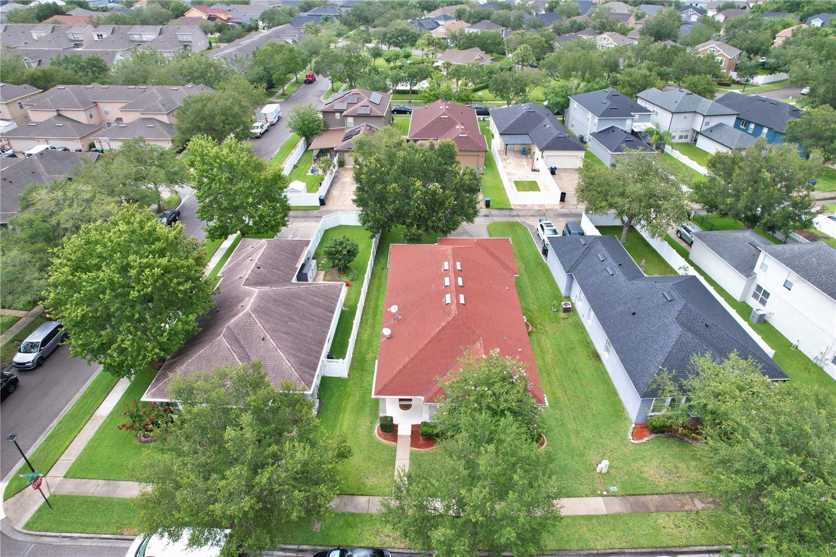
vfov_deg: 57.2
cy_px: 278
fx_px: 511
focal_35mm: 22
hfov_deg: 78.6
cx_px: 418
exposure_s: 1/800
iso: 200
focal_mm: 8.38
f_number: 2.8
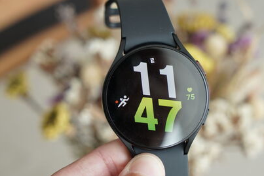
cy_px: 124
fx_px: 726
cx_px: 148
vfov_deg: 13.8
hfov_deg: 20.6
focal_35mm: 99
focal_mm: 65
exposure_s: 1/160
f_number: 7.1
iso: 1250
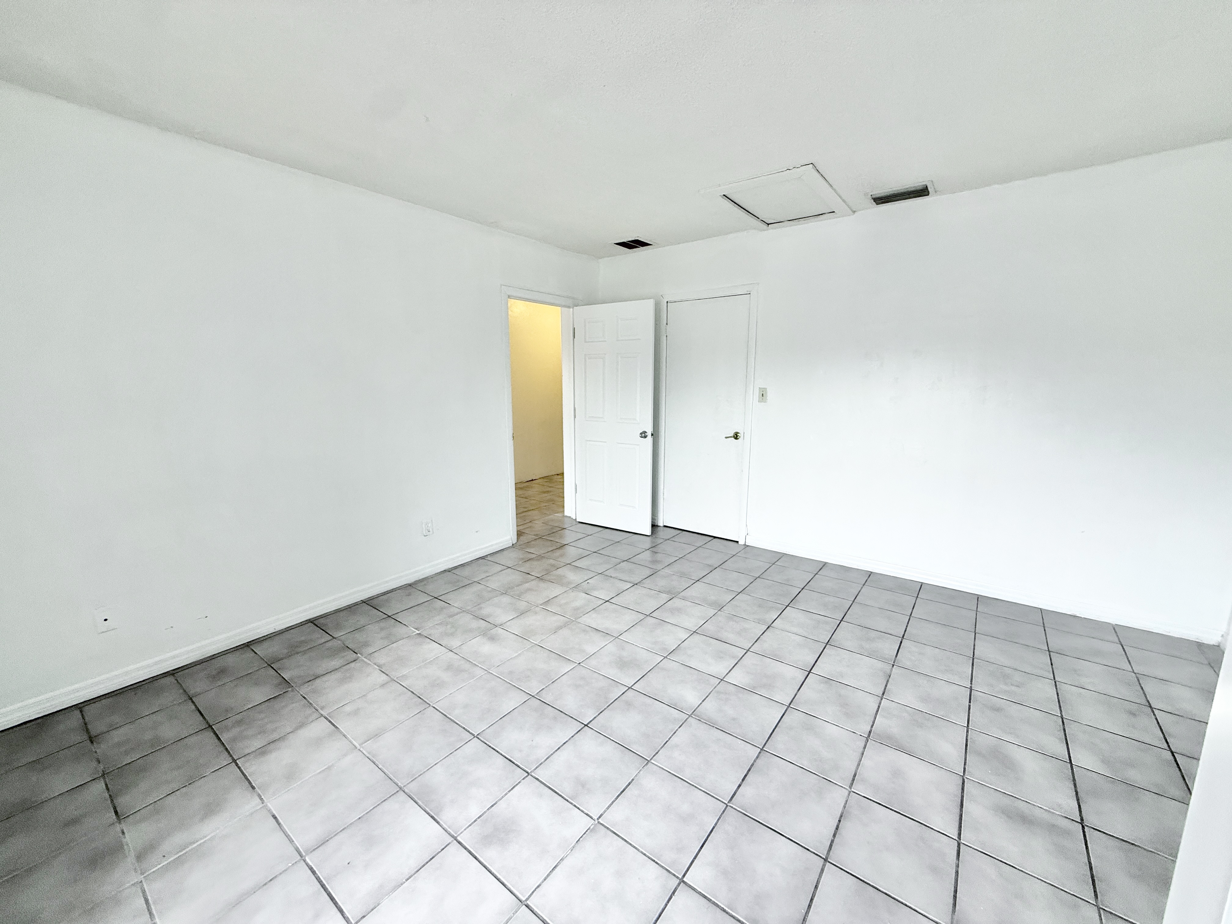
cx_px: 616
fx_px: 498
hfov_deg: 102.1
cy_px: 462
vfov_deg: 85.7
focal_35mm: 14
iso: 160
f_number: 2.2
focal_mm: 2.22
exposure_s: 1/99
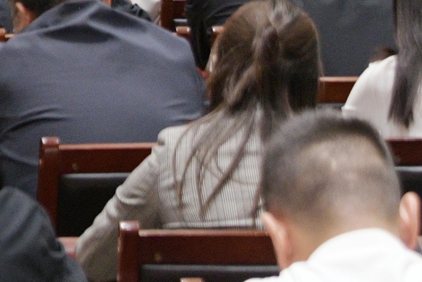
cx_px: -322
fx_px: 4946
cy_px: -246
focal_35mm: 422
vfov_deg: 3.2
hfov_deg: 4.8
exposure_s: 1/125
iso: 1250
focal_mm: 62
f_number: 5.6
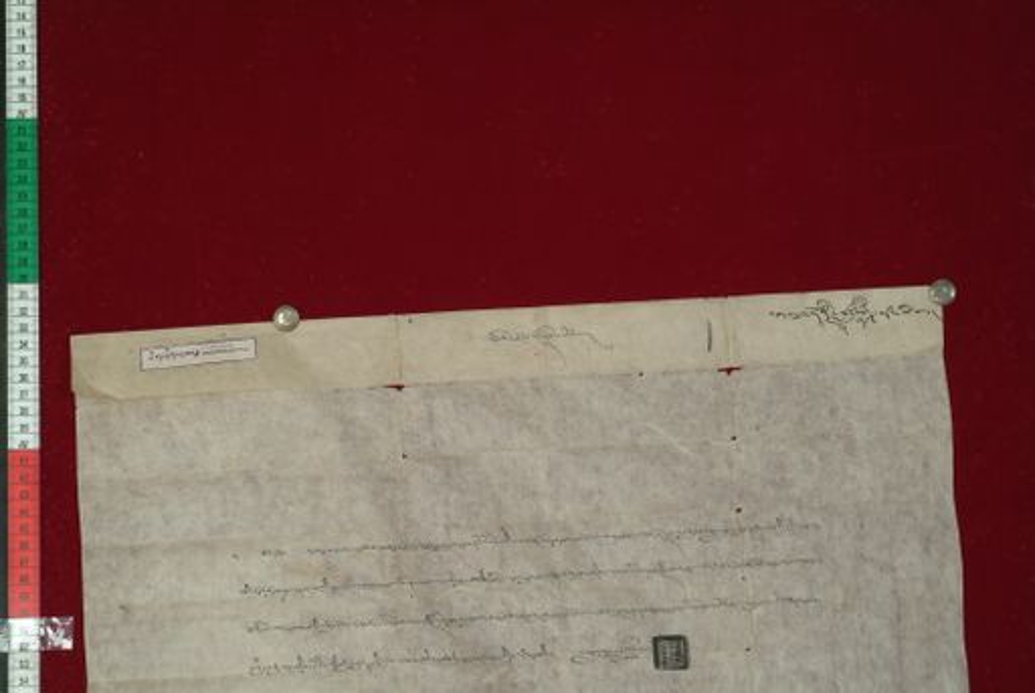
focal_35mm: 88
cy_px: 346
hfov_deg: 23.0
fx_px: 2548
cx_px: 518
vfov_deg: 15.5
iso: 160
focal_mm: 59
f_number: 13
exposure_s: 1/20
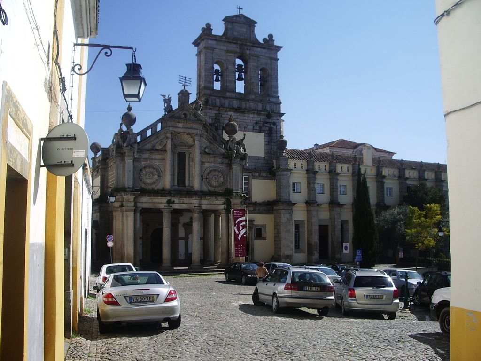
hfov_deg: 52.6
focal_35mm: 35
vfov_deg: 40.7
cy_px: 180
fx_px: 486
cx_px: 240
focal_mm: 5.8
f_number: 4.3
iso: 50
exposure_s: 1/500
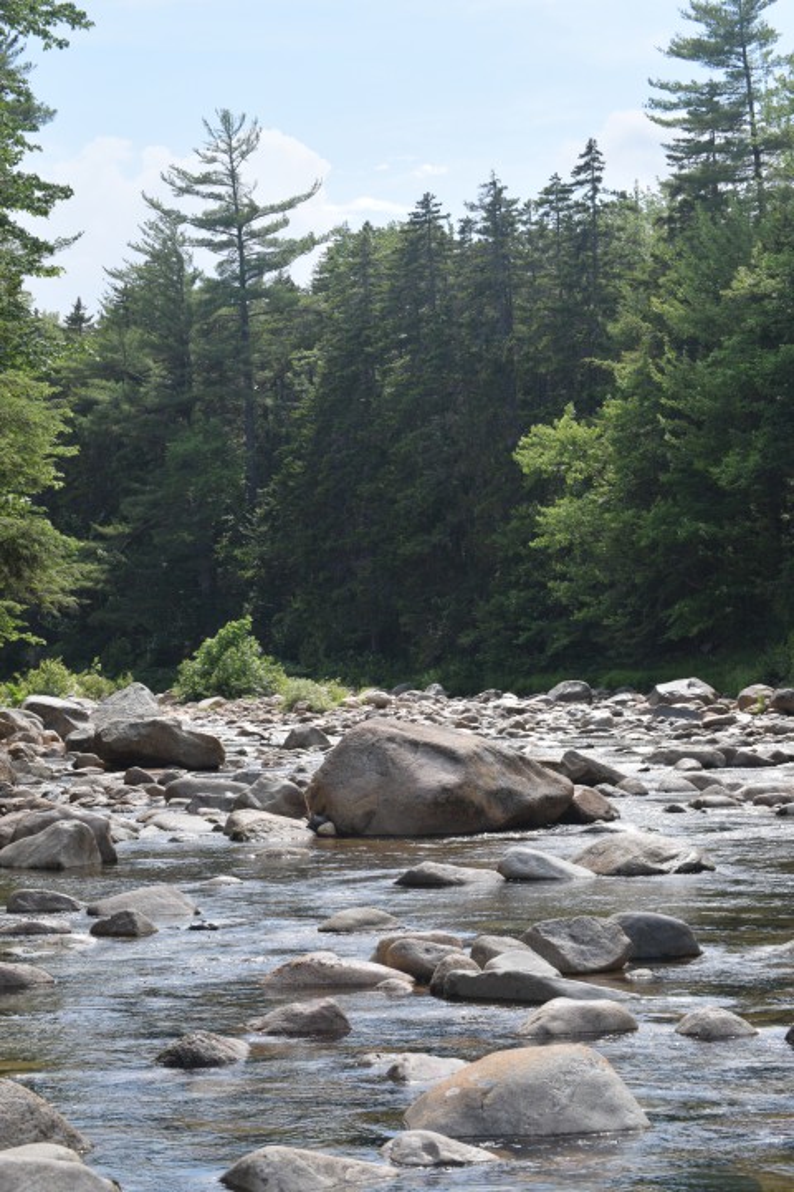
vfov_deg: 24.6
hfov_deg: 16.6
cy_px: 596
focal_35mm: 82
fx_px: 2729
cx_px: 397
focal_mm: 55
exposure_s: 1/1000
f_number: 11
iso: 1600
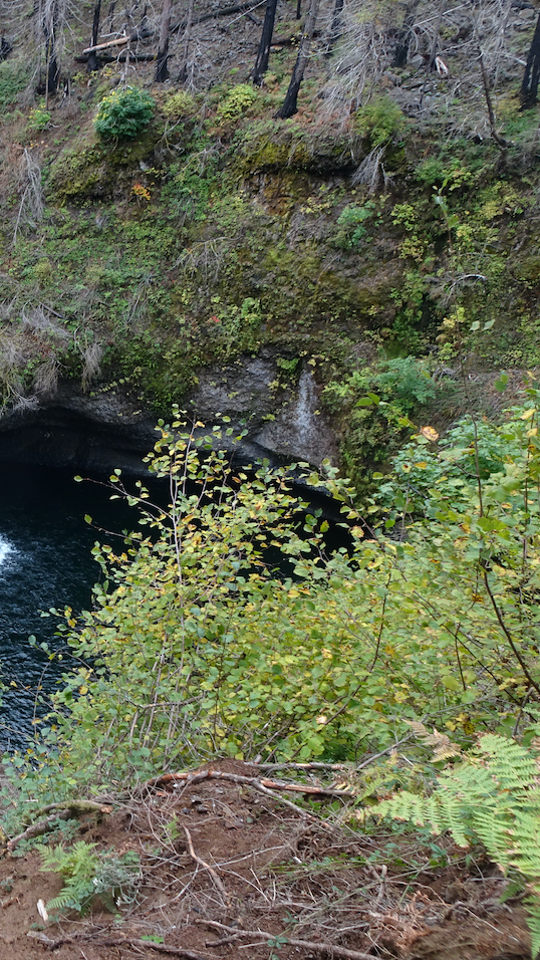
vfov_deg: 56.6
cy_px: 481
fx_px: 891
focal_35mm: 35
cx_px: -88
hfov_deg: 29.5
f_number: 3.5
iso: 80
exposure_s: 1/60
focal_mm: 4.1
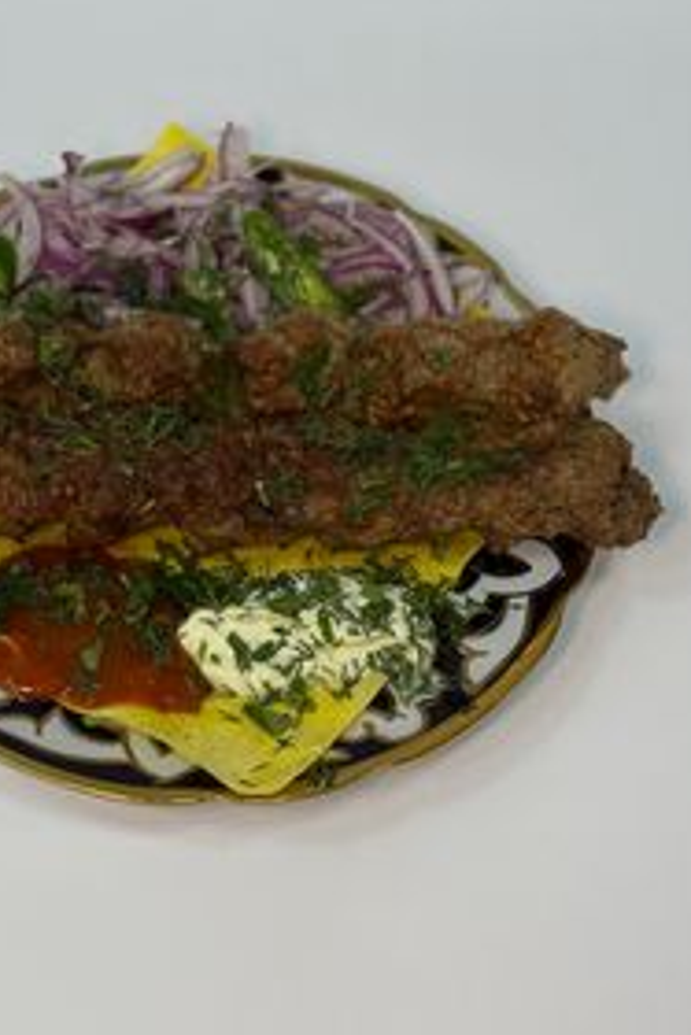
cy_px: 349
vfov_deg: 26.5
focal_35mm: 76
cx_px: 155
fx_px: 2185
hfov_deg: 17.8
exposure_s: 1/116
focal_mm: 6.76
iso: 125
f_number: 1.78
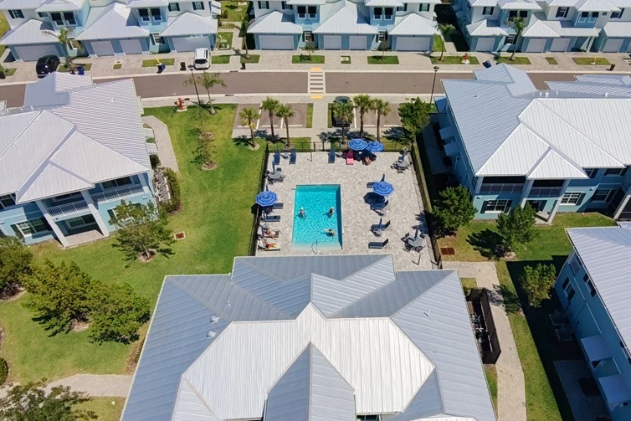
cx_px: 351
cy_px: 225
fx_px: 421
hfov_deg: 73.5
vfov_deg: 53.1
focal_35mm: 24
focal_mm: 17
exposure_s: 1/2500
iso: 100
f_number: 2.8
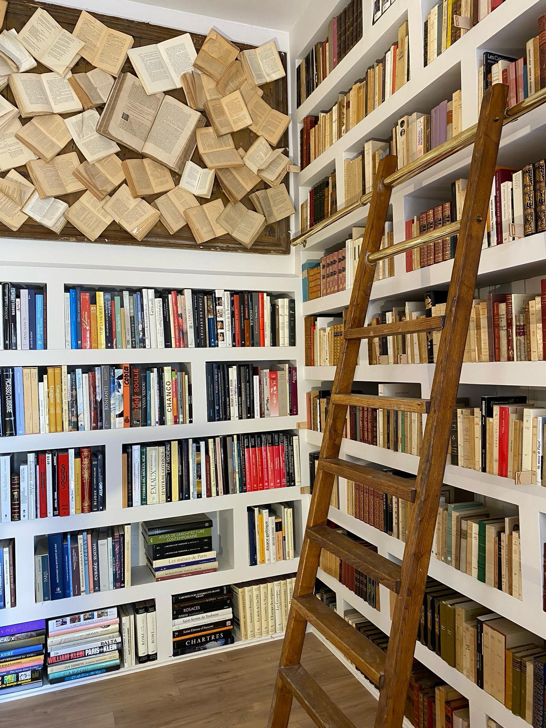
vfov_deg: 67.3
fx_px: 547
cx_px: 273
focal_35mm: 26
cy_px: 364
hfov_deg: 53.1
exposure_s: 1/50
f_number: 1.8
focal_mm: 4.25
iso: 100
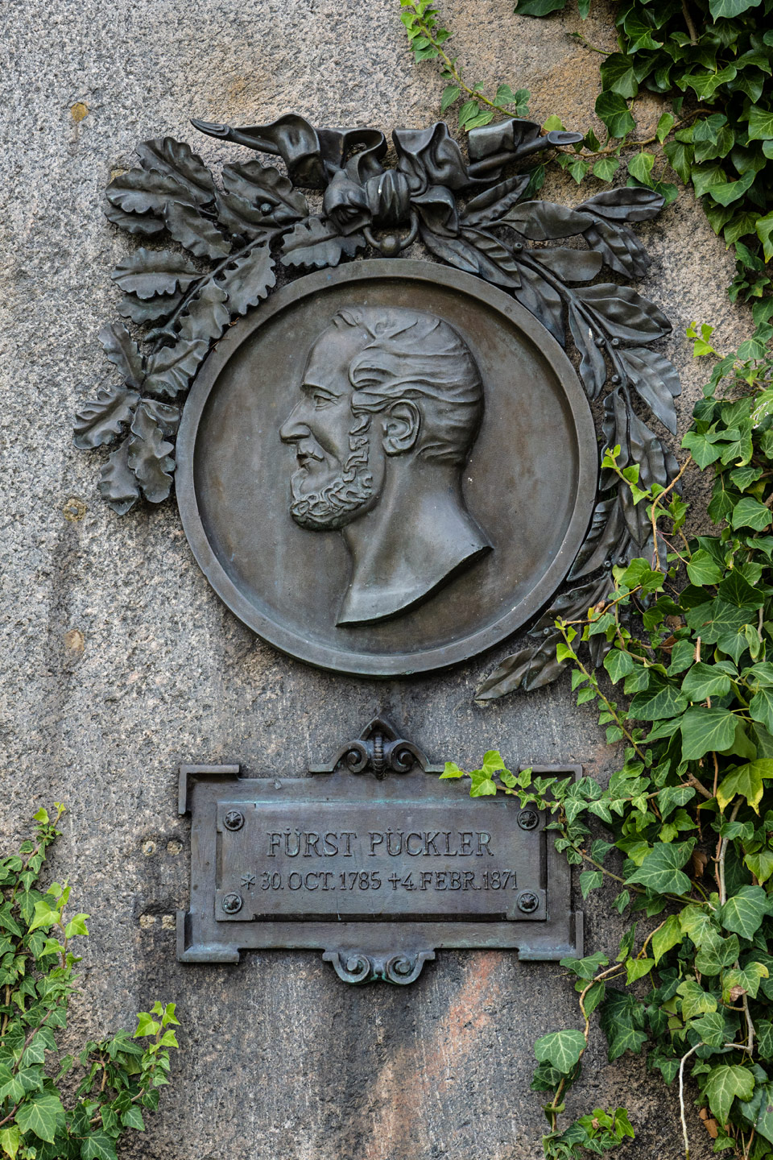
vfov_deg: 27.0
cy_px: 580
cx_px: 386
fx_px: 2415
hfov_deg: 18.2
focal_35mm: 75
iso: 500
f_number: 8
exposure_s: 1/160
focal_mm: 50
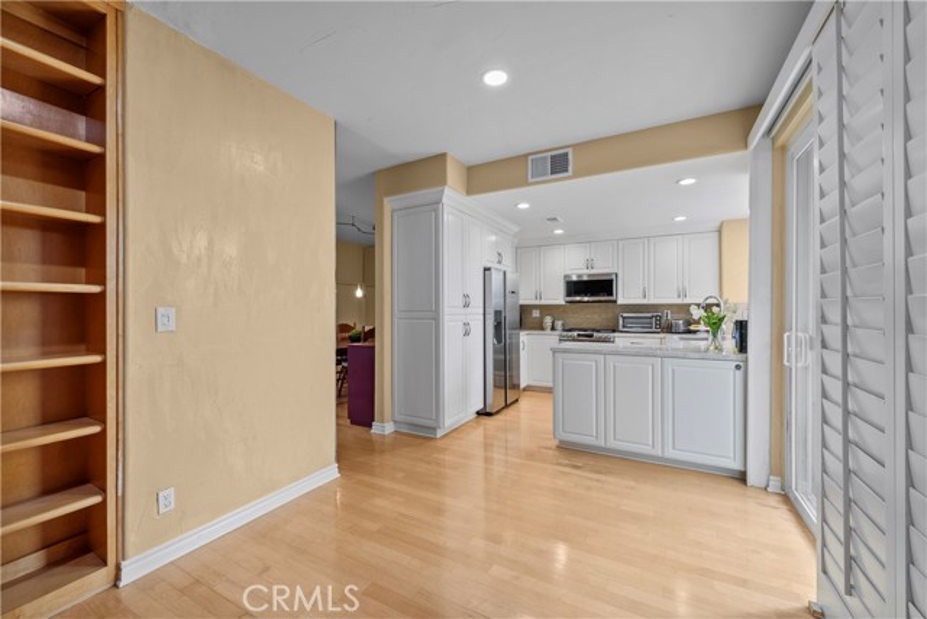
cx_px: 464
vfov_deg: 81.2
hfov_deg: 104.2
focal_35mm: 14
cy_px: 310
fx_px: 361
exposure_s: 1/2.5
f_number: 9
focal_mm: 14
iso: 100
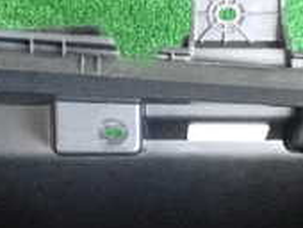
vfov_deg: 11.0
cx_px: 184
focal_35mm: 134
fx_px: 1175
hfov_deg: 14.7
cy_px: 240
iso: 5000
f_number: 2.7
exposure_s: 1/125
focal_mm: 6.83
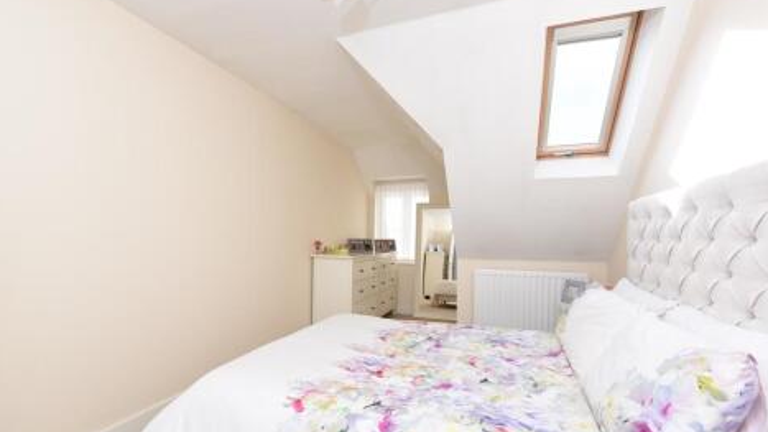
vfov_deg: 67.0
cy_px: 236
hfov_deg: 99.4
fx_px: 326
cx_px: 386
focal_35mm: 16
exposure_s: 1/125
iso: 400
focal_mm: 15
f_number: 7.1
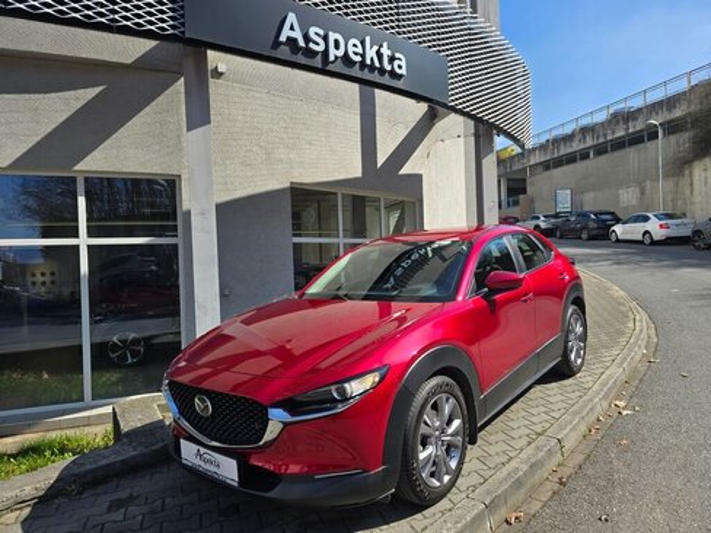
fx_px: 472
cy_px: 266
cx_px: 356
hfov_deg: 73.9
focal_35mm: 23
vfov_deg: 58.9
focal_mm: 6.3
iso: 12
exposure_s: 1/544
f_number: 1.7
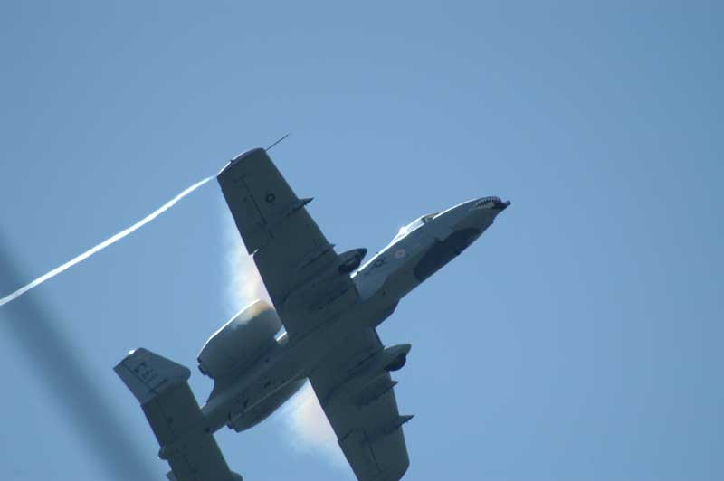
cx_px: 362
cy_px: 240
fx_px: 9042
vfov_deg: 3.0
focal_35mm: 450
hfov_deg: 4.6
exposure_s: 1/2000
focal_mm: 300
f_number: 5.6
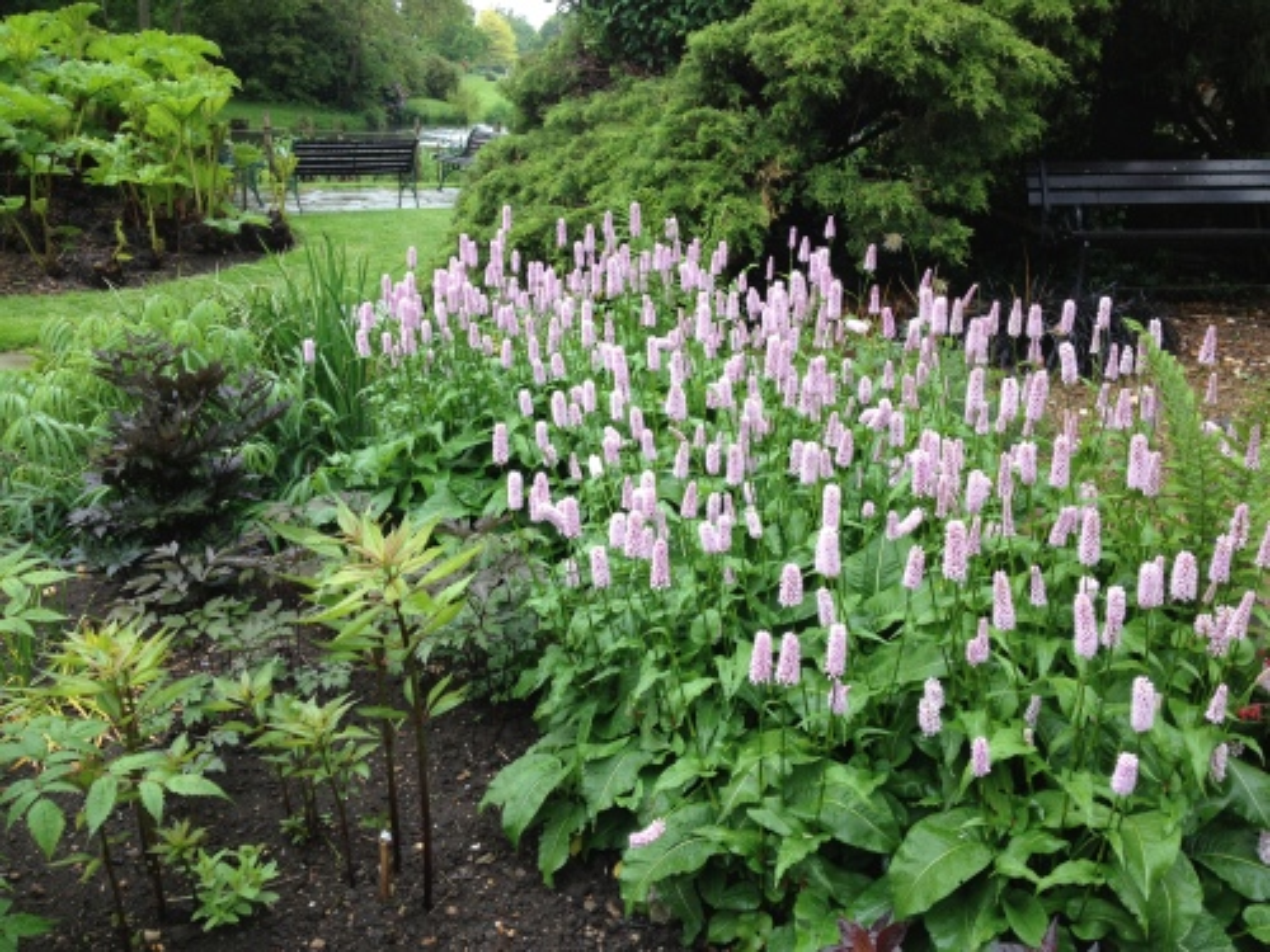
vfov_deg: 40.7
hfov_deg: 52.6
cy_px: 476
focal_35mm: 35
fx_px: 1284
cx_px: 635
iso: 50
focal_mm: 4.28
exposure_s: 1/134
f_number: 2.4
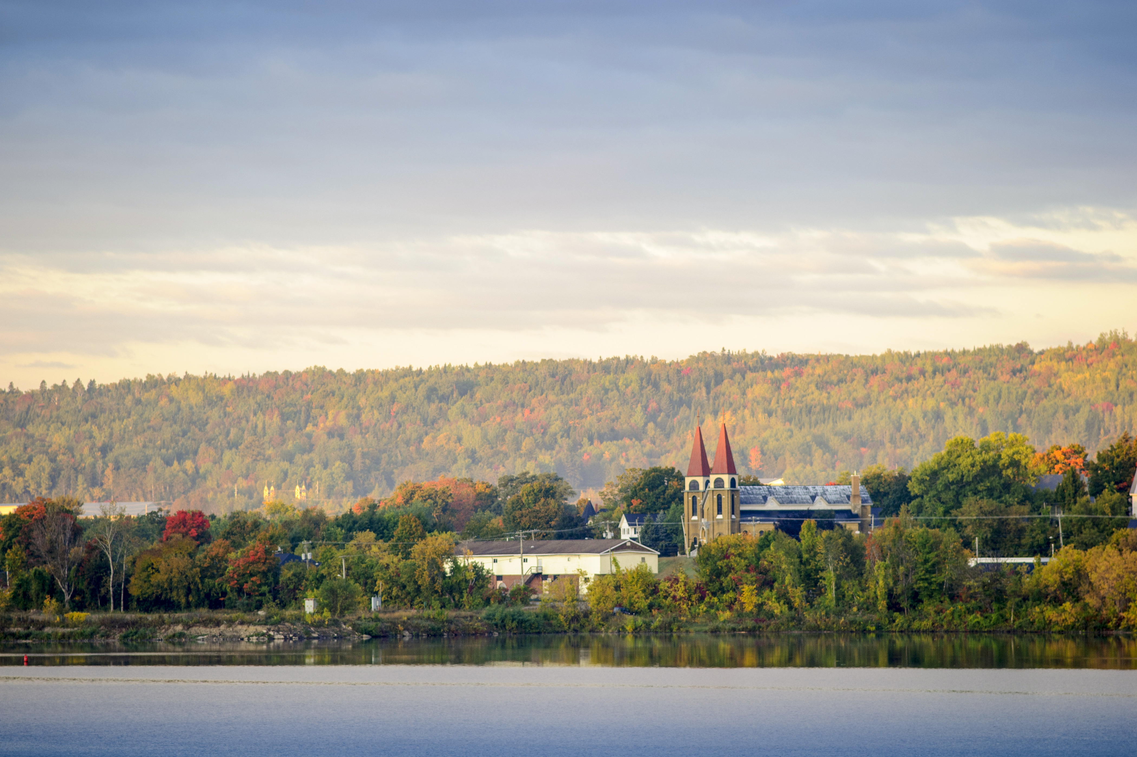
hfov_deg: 11.3
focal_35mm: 182
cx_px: 562
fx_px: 5745
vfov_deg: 7.5
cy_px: 381
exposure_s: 1/500
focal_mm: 180
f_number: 5
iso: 800
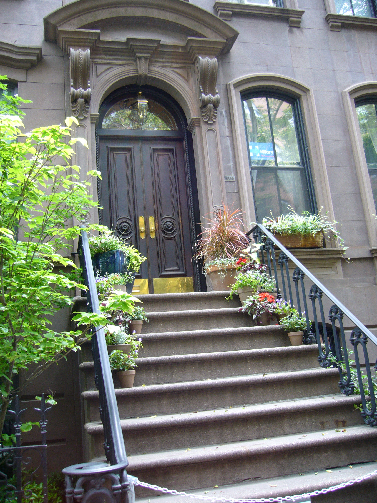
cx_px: 188
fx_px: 508
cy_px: 252
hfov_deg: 40.7
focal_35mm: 35
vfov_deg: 52.6
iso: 100
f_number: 2.8
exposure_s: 1/30
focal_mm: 5.8
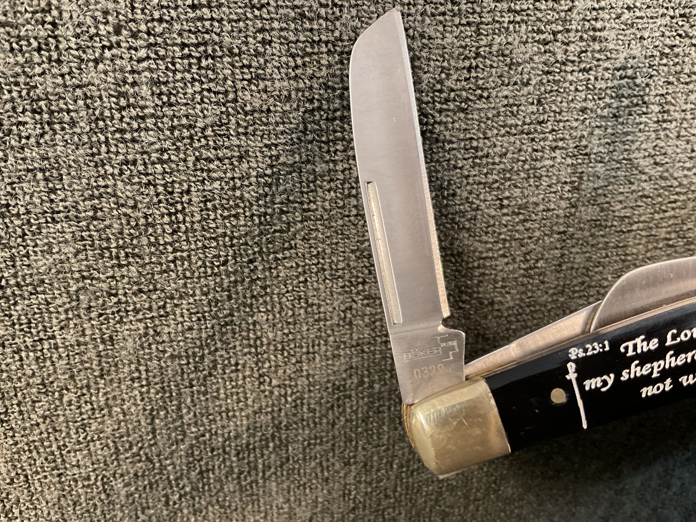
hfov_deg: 61.7
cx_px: 348
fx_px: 583
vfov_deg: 48.2
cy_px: 261
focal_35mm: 29
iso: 400
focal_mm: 3
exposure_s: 1/30
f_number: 1.8
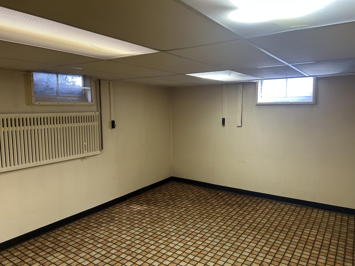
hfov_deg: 67.3
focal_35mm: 26
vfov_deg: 53.1
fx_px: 267
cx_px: 178
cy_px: 133
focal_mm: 5.7
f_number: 1.5
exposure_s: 1/60
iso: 160
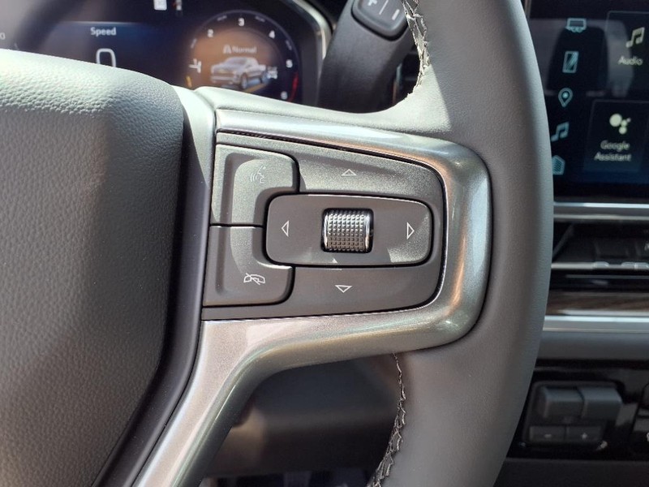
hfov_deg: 65.3
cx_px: 324
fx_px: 506
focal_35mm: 27
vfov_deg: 51.4
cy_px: 244
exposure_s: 1/182
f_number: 1.9
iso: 40
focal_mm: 3.58
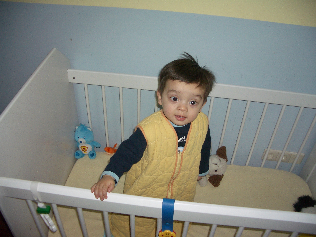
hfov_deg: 52.6
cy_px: 118
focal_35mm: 35
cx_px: 158
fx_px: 320
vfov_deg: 40.7
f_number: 2.6
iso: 100
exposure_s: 1/60
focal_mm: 5.8
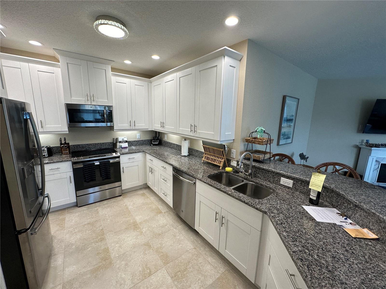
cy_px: 144
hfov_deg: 102.1
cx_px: 193
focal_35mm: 14
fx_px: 156
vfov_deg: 85.7
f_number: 2.2
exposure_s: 1/120
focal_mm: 2.22
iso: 125
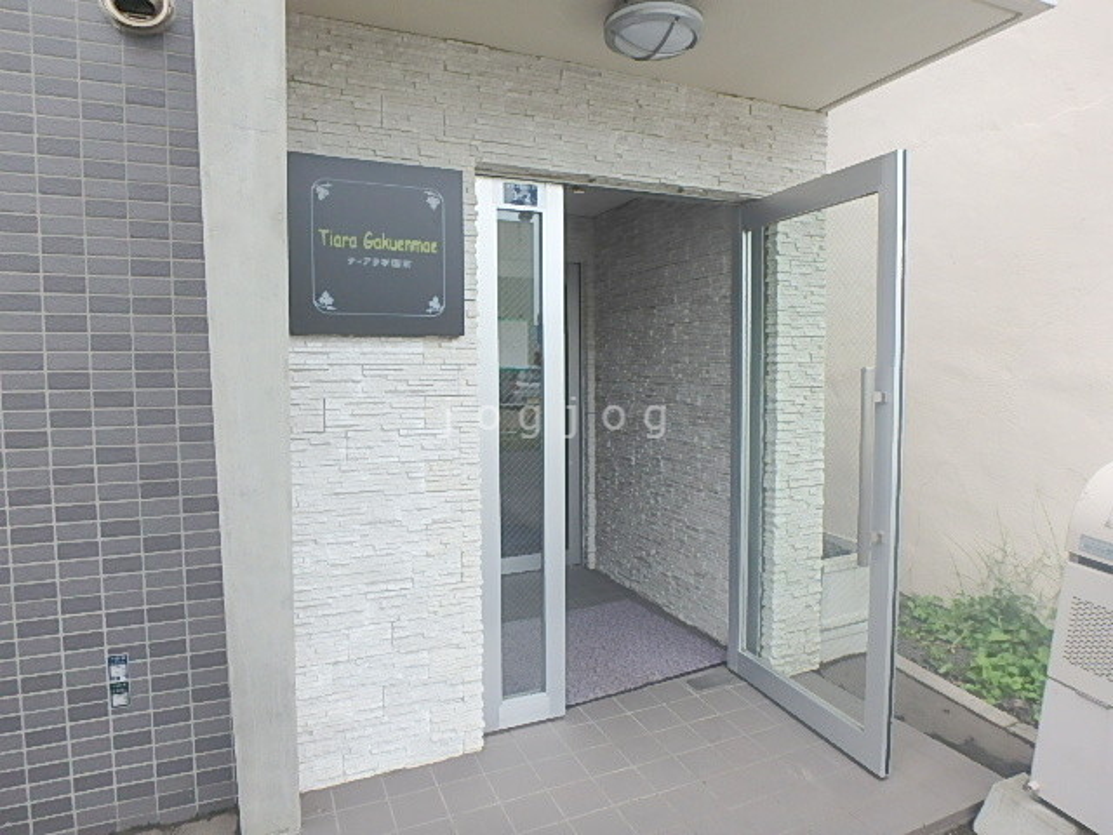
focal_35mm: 21
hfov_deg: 79.0
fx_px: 675
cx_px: 556
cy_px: 418
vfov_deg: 63.4
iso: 125
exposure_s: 1/320
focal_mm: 3.7
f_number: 3.5
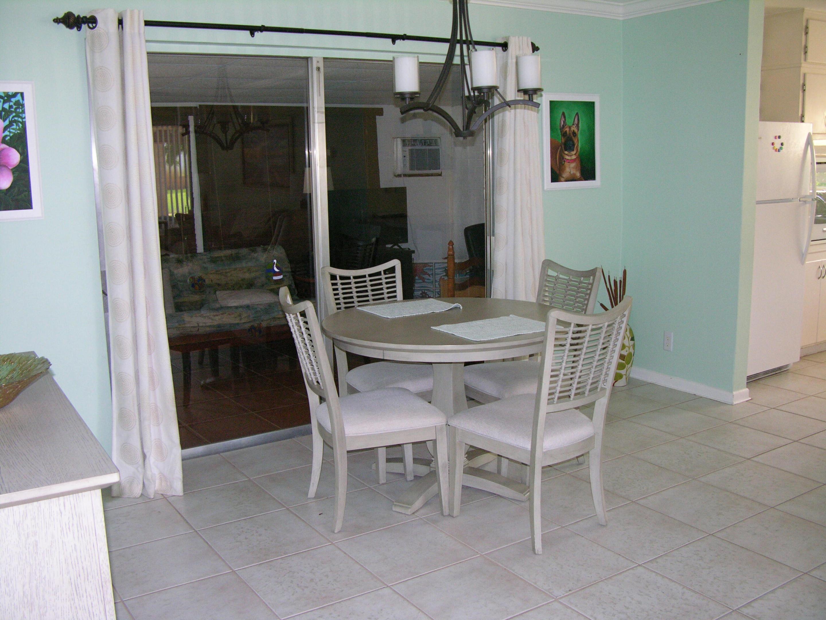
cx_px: 413
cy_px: 310
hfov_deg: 52.6
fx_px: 835
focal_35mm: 35
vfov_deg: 40.7
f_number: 2.8
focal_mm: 8.9
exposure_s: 1/60.1
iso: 200
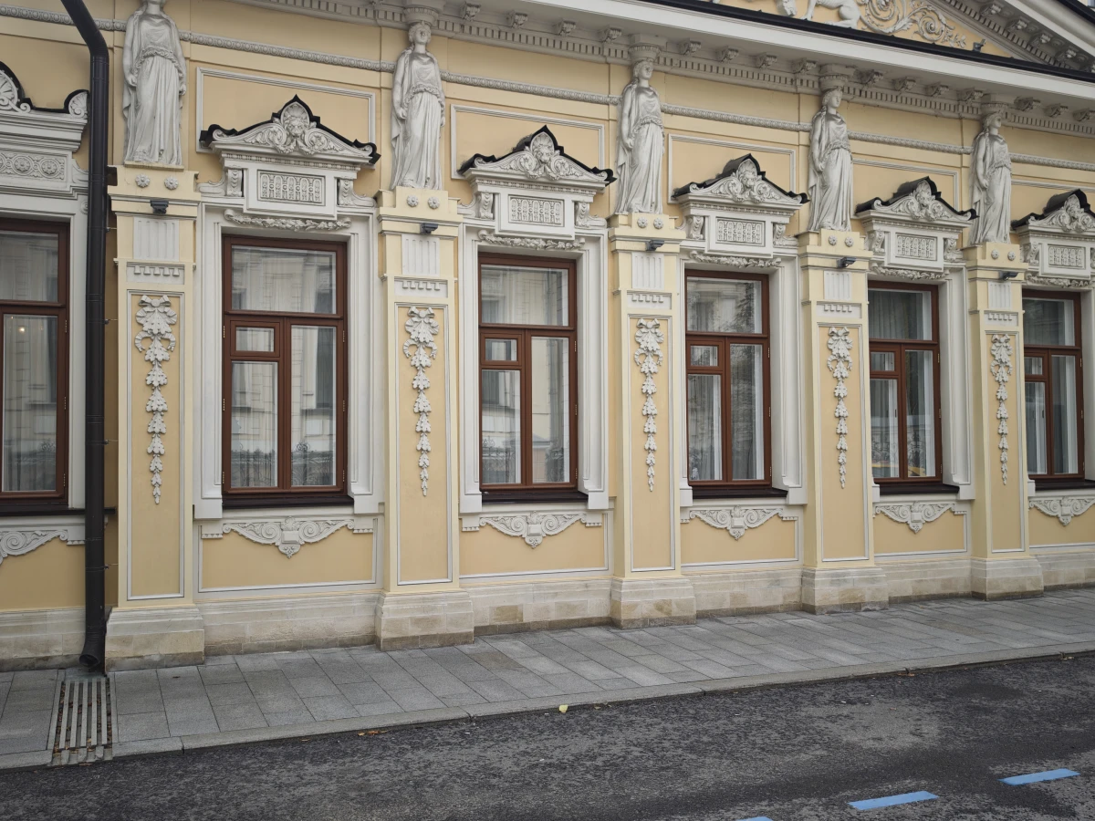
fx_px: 1107
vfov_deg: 40.7
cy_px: 410
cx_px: 548
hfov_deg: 52.6
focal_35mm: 35
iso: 50
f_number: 2
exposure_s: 1/319
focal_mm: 8.72
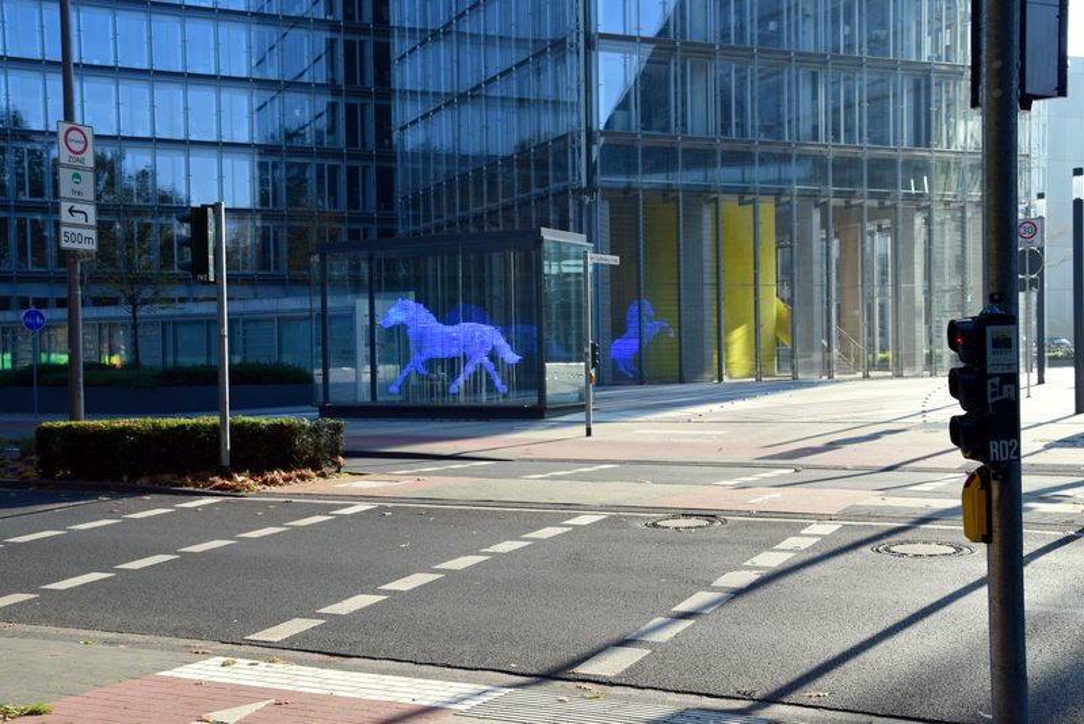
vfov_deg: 31.9
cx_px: 542
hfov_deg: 46.4
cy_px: 362
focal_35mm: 42
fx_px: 1265
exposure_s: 1/200
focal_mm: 28
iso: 400
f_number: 10
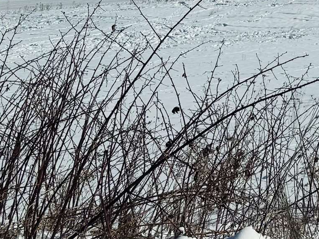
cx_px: 500
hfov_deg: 17.9
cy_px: -195
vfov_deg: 13.7
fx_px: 885
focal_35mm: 96
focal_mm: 6.76
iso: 80
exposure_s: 1/10417
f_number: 1.78
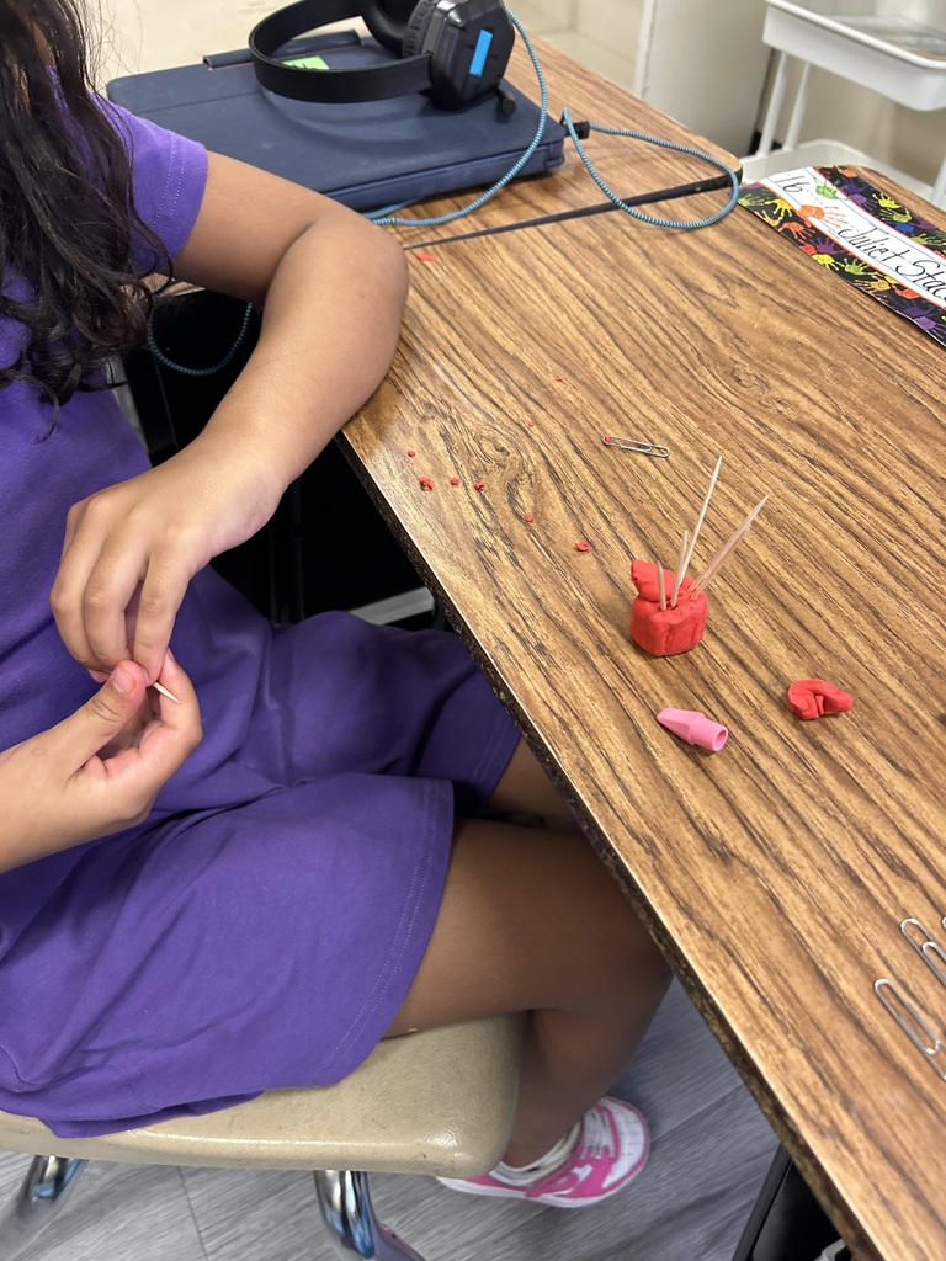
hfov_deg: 53.1
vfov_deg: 67.3
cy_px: 630
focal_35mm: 26
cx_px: 473
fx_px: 947
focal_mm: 5.7
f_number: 1.5
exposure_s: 1/60
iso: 160
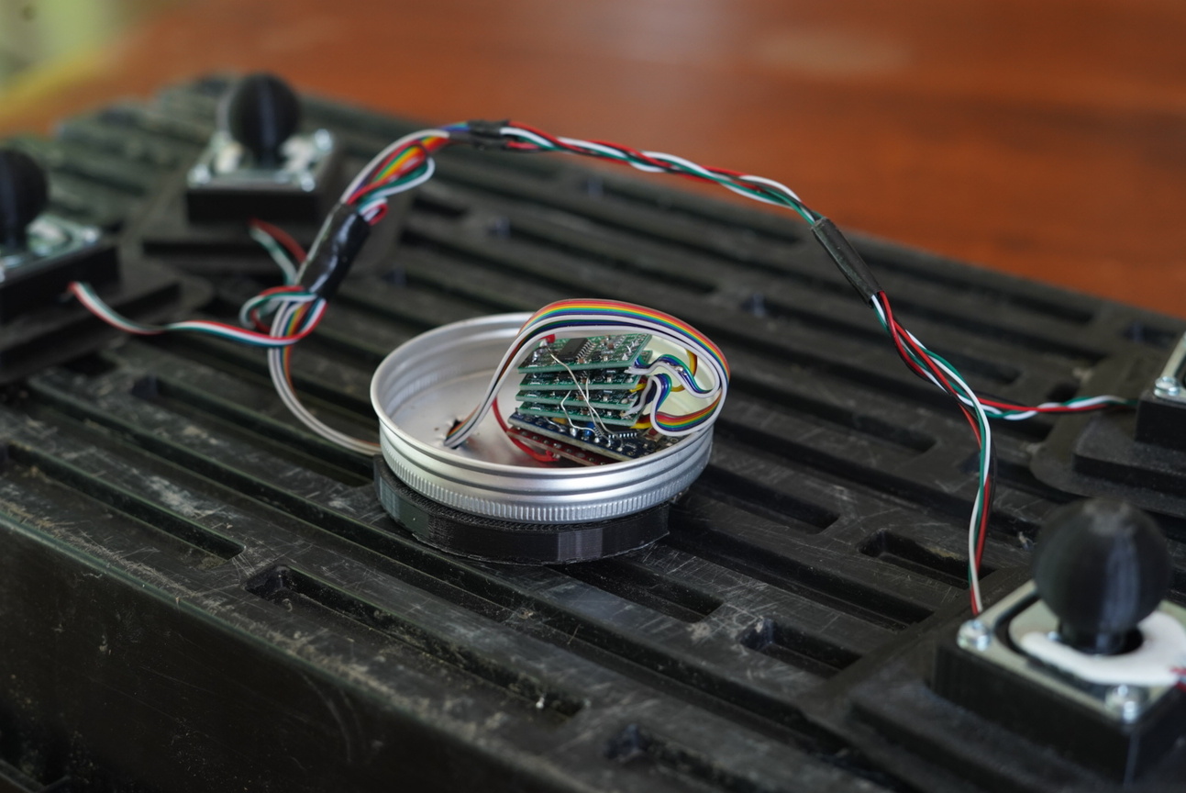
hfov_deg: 39.6
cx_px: 593
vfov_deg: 27.0
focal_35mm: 50
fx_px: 1648
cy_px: 396
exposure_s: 1/60
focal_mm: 50
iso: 1600
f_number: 5
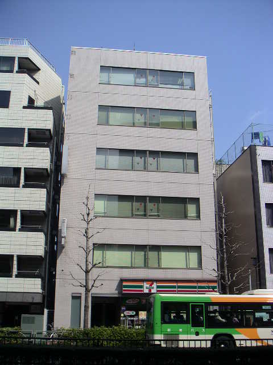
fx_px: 400
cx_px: 136
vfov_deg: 49.0
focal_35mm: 38
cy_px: 182
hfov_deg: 37.7
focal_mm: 6
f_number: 6.6
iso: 50
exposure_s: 1/190
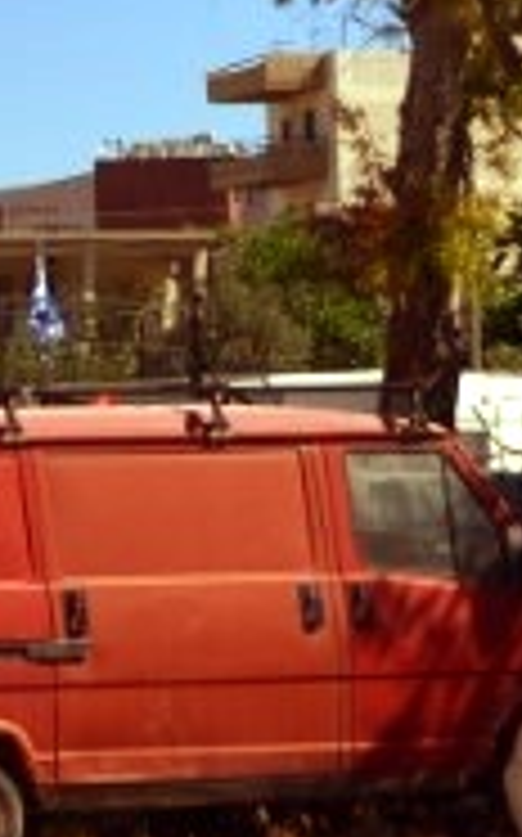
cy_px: 22
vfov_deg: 14.5
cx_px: -1161
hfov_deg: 7.7
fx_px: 3237
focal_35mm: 142
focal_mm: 18
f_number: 9
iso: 100
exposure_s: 1/320
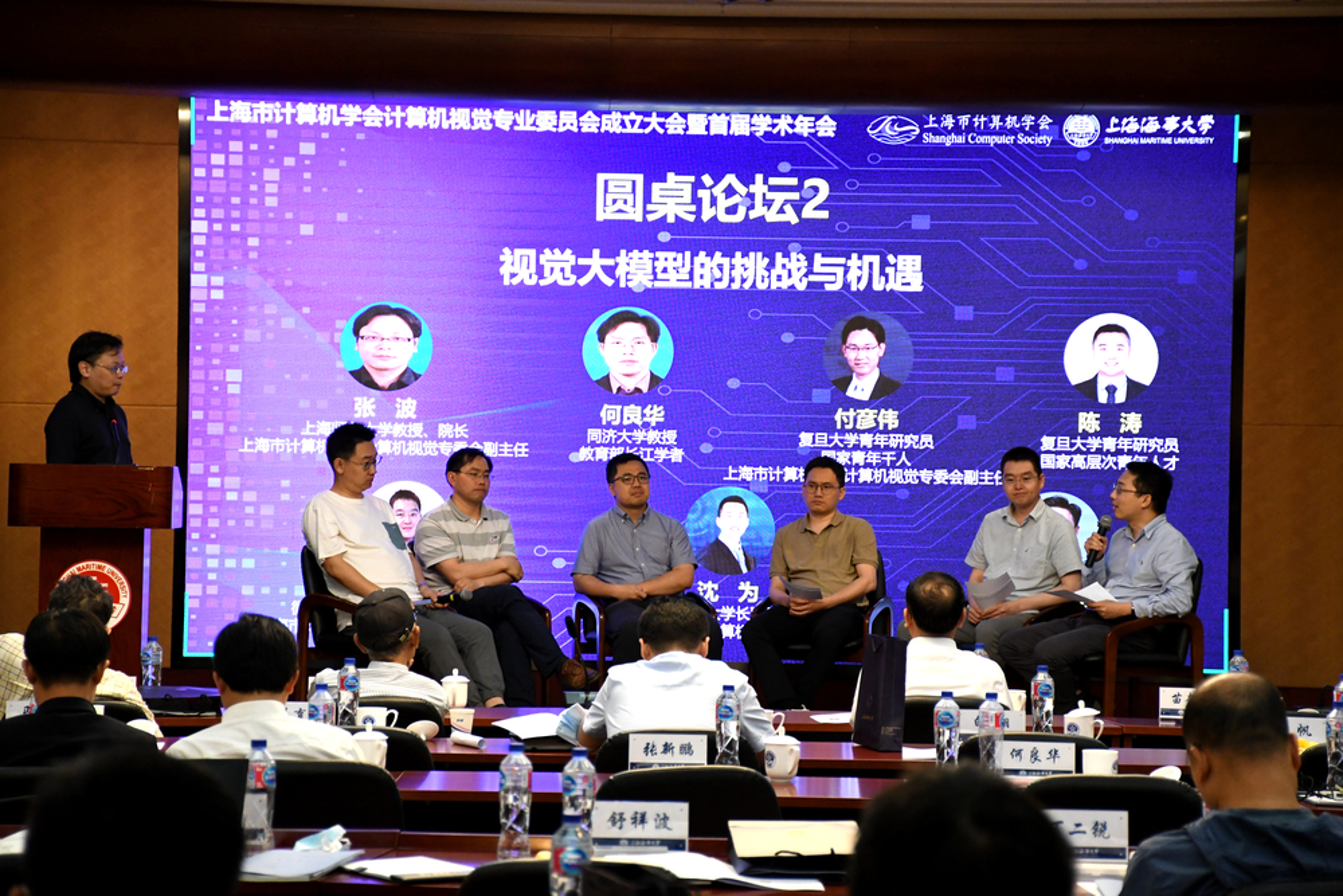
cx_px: 672
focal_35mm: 112
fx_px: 4179
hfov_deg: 18.3
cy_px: 448
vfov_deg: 12.2
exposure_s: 1/125
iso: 2800
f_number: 5
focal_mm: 75
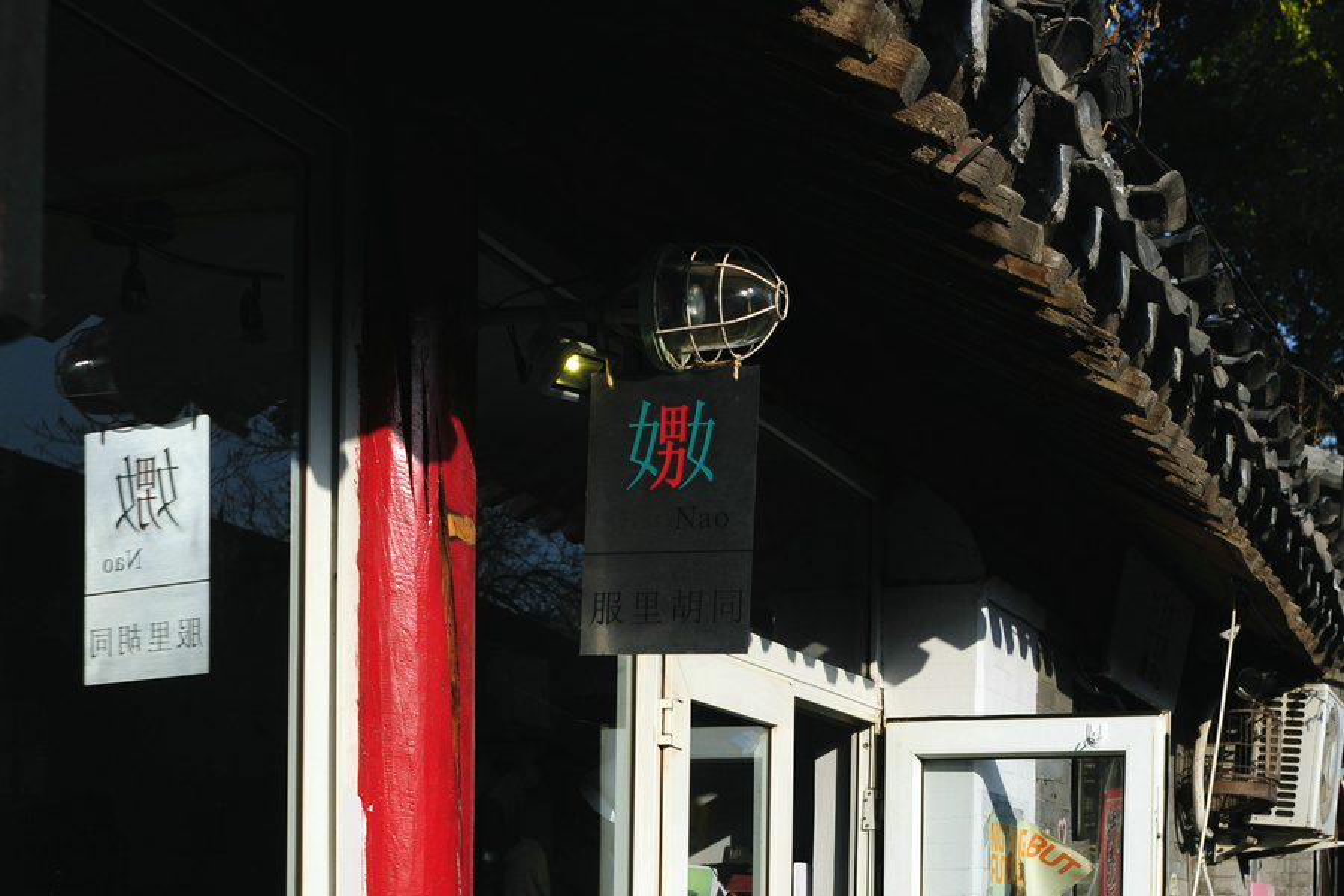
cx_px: 672
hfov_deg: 53.1
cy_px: 448
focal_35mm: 36
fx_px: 1344
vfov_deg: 36.9
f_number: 4.5
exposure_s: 1/2000
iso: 200
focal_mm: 24
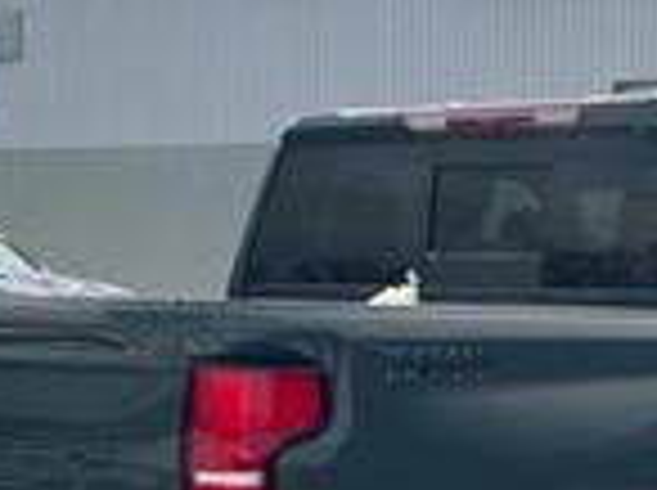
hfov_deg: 21.8
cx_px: 320
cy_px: 557
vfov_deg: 15.9
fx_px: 1705
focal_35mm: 90
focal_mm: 4.2
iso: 32
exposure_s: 1/1742
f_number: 1.6
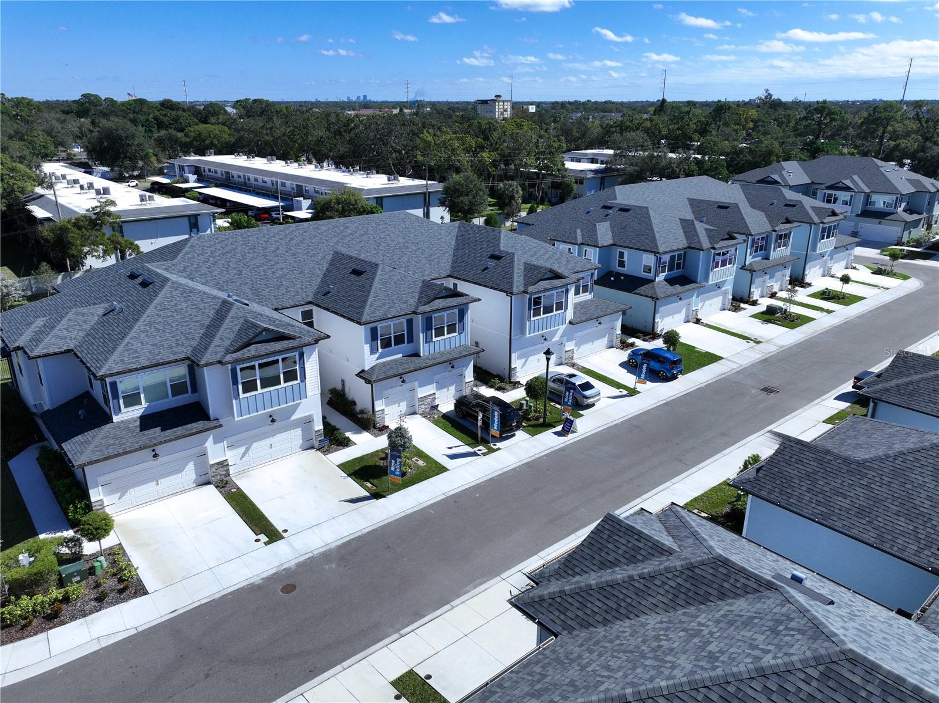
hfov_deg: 71.6
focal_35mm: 24
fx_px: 651
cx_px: 470
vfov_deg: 56.8
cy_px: 352
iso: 100
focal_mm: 12.29
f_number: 4
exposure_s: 1/400
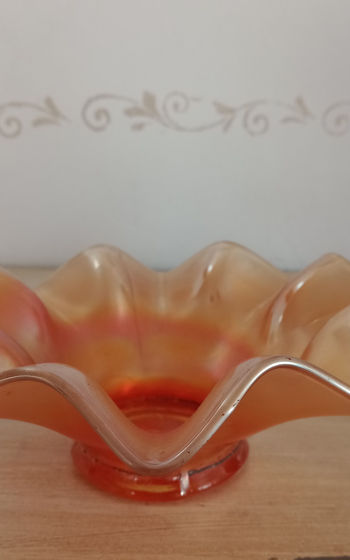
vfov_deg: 49.2
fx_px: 610
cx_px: 160
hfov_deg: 32.0
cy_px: 313
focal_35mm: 40
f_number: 2
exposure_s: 1/33.3
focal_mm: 3.54
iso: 175
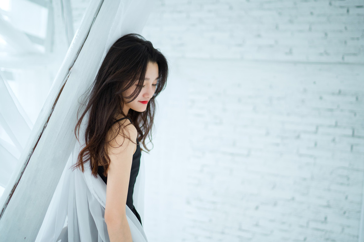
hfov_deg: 54.4
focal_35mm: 35
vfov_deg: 37.9
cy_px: 121
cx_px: 182
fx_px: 354
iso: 500
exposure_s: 1/1000
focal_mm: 35
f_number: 1.4
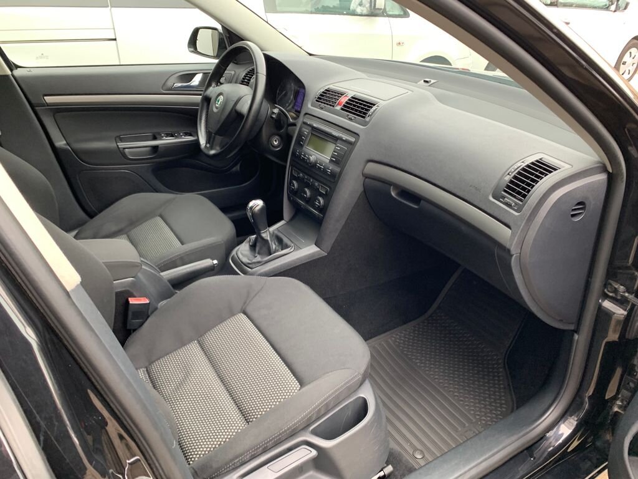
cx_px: 319
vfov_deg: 53.1
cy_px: 240
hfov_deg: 67.3
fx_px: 479
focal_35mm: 26
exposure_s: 1/67
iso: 100
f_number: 1.8
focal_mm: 4.25
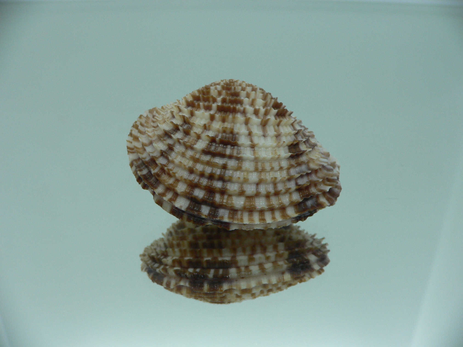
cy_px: 174
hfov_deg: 52.6
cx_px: 232
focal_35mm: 35
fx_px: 468
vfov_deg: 40.7
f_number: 2.8
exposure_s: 1/60
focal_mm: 4.6
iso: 80
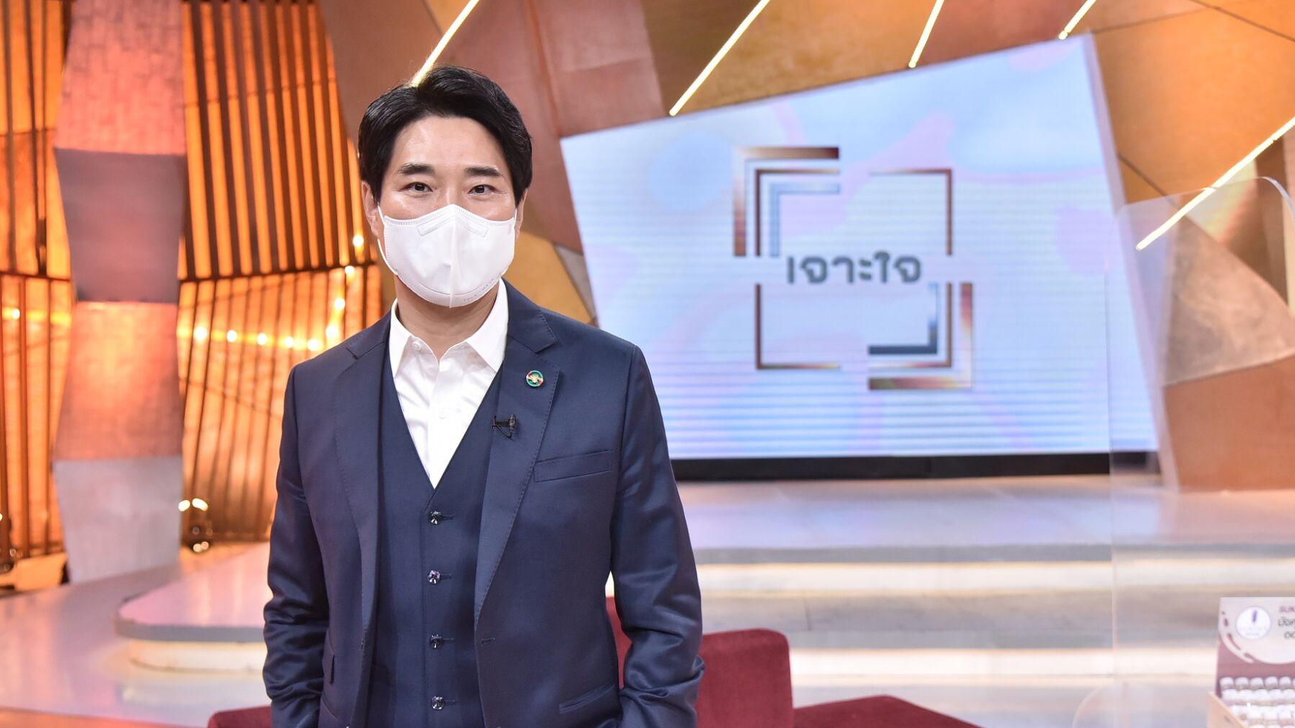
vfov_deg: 28.3
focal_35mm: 42
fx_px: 1442
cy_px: 350
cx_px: 648
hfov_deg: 48.4
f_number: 4.5
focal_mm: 40
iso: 2000
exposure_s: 1/160
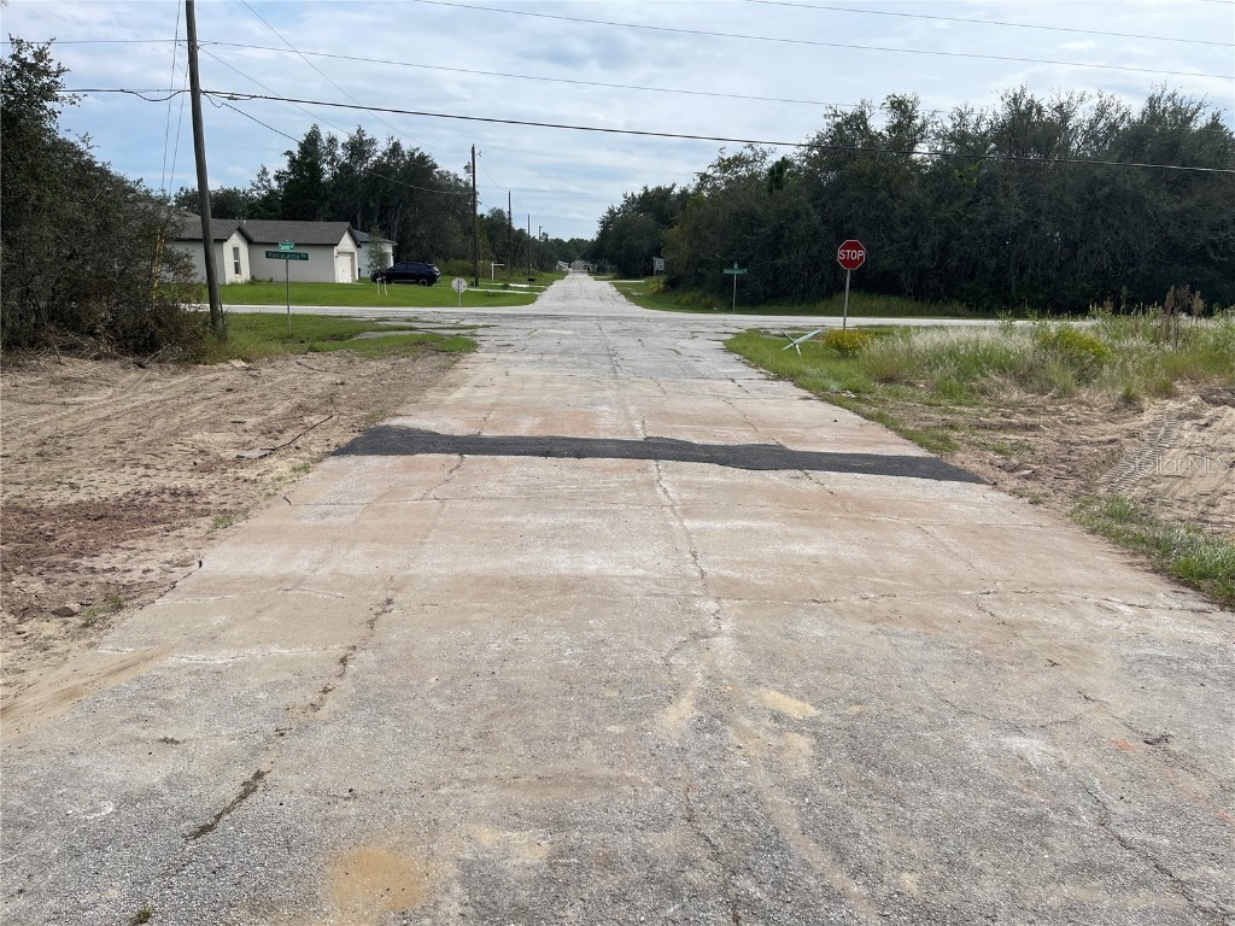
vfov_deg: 53.1
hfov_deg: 67.3
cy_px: 463
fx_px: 928
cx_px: 618
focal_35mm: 26
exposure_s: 1/5376
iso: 32
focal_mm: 5.1
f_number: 1.6
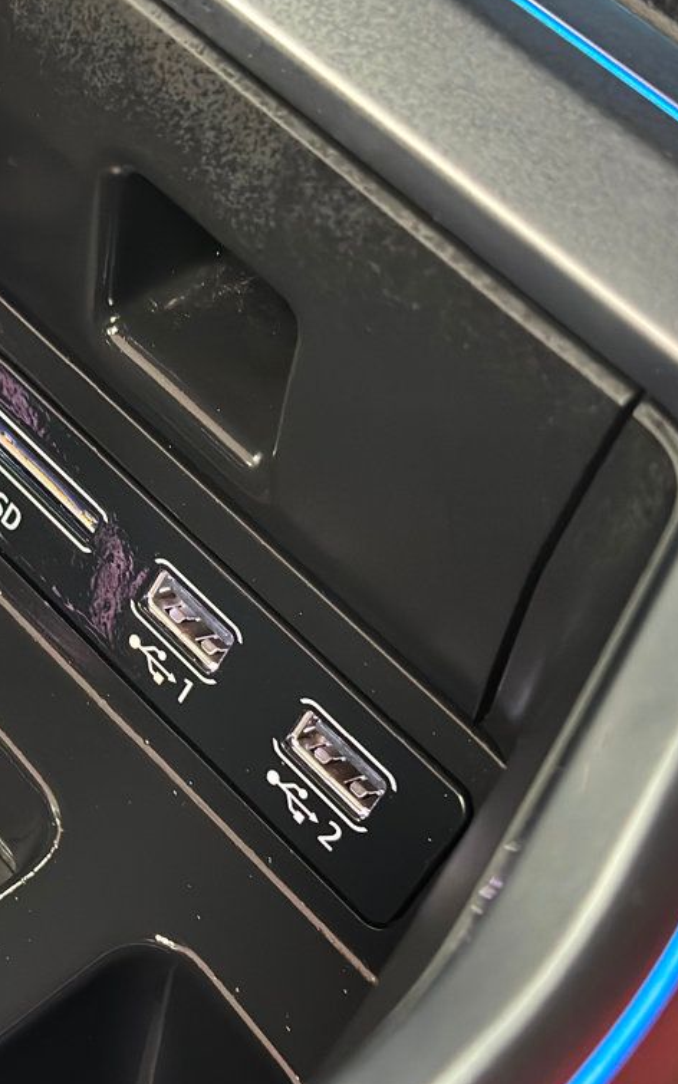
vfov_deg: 29.8
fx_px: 2040
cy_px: 541
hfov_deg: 18.6
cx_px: 86
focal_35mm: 69
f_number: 1.78
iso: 800
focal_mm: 6.86
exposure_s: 1/30
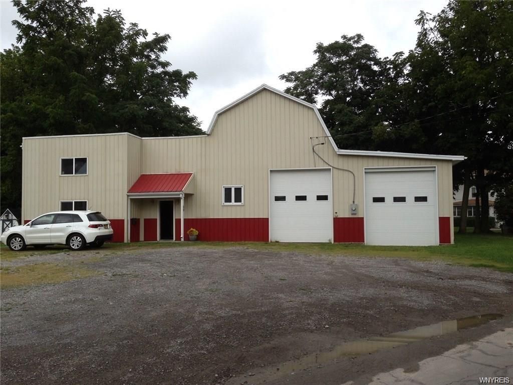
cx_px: 256
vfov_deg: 42.9
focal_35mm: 33
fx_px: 489
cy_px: 192
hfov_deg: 55.4
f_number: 2.4
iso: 64
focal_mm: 4.13
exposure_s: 1/1506
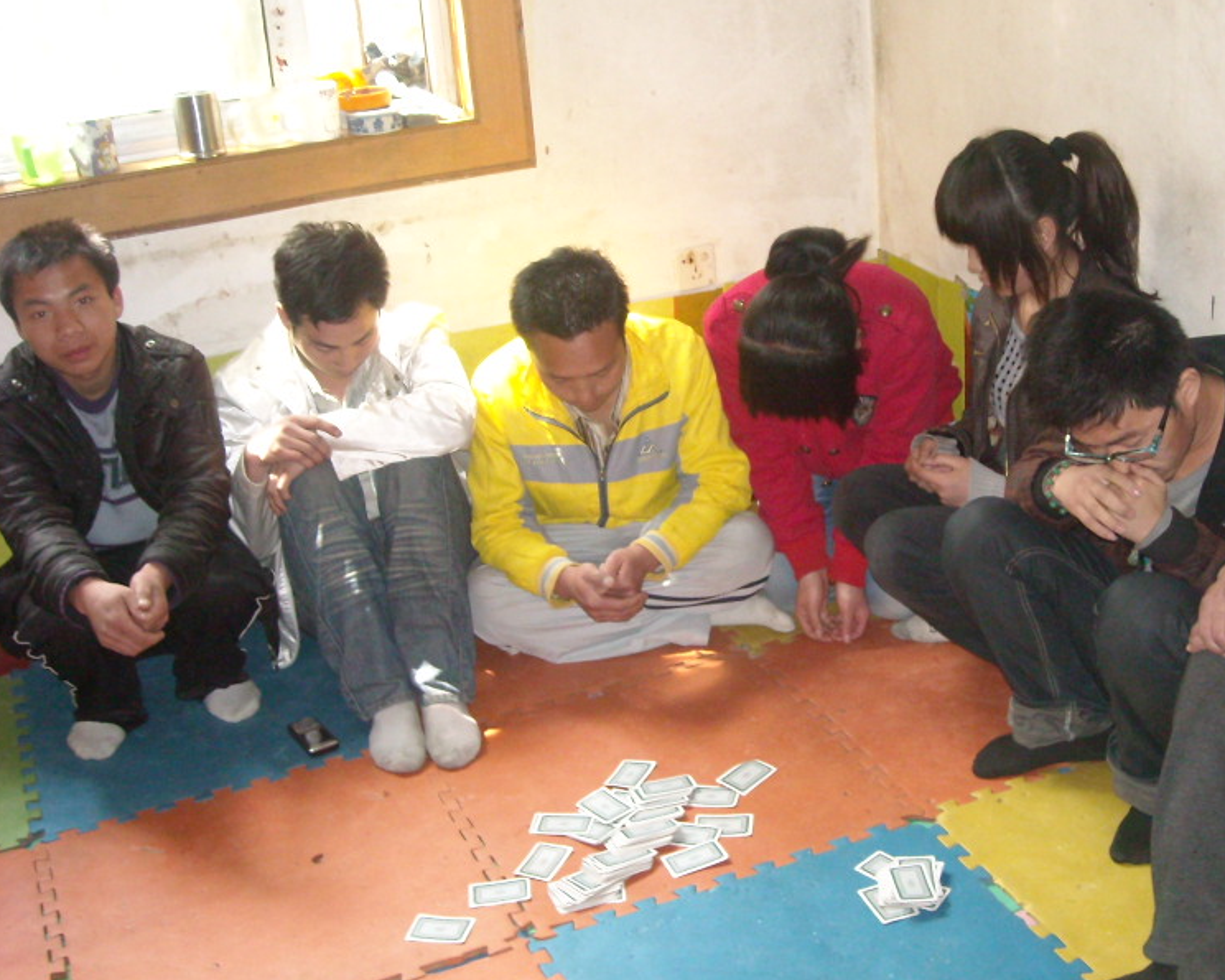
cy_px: 511
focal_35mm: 47
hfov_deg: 39.0
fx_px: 1704
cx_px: 833
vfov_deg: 32.1
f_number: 2.8
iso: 400
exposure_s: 1/60
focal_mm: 5.7
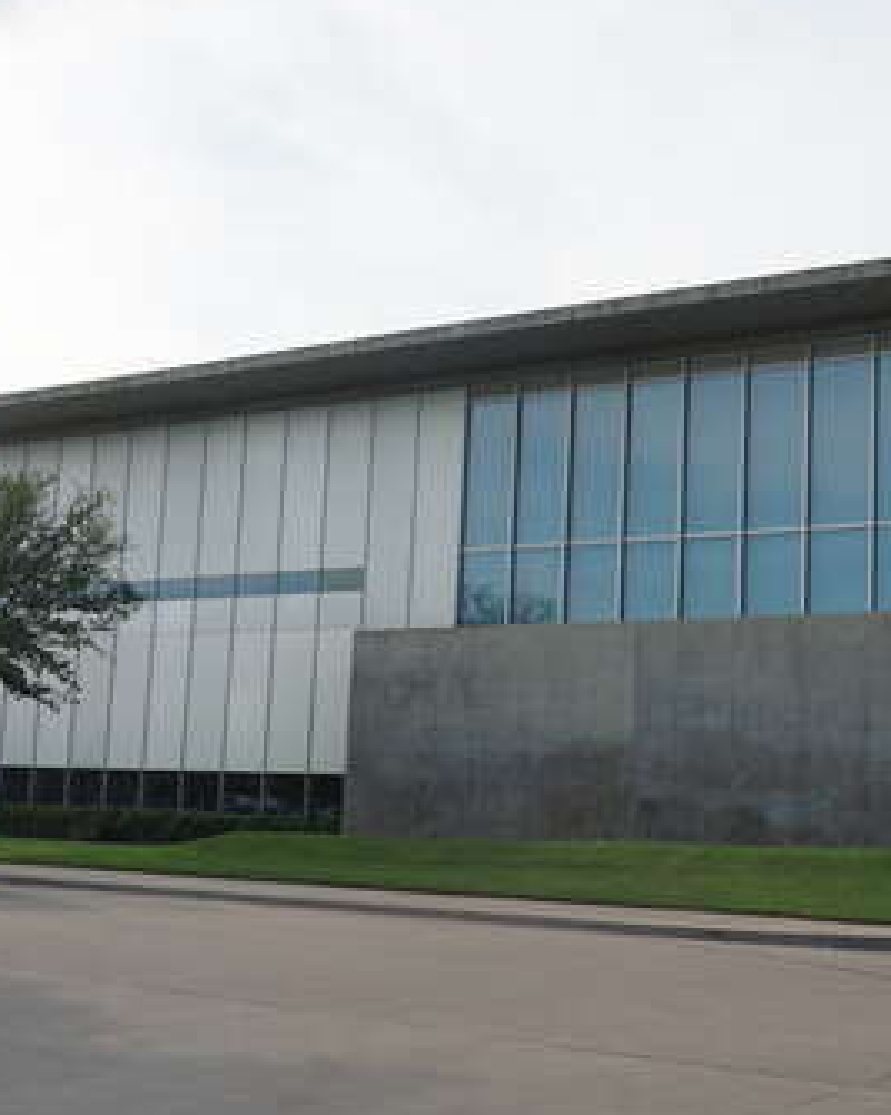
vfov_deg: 34.8
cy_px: 552
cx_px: 544
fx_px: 1781
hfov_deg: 28.0
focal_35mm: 54
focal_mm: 16
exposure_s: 1/160
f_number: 9
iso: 100
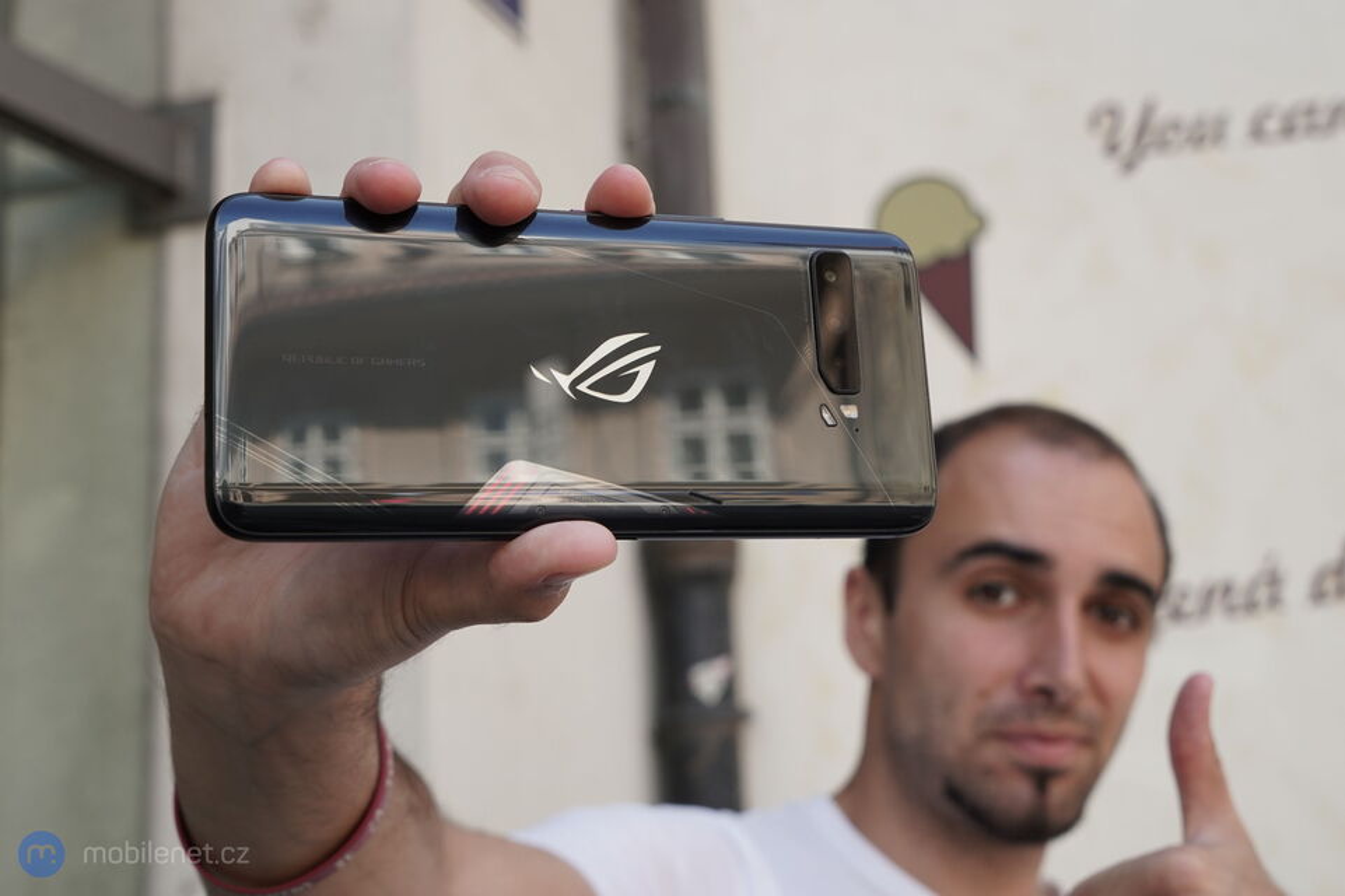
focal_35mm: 41
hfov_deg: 47.4
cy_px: 448
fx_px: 1531
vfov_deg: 32.6
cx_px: 672
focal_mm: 41
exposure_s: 1/125
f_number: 7.1
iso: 200
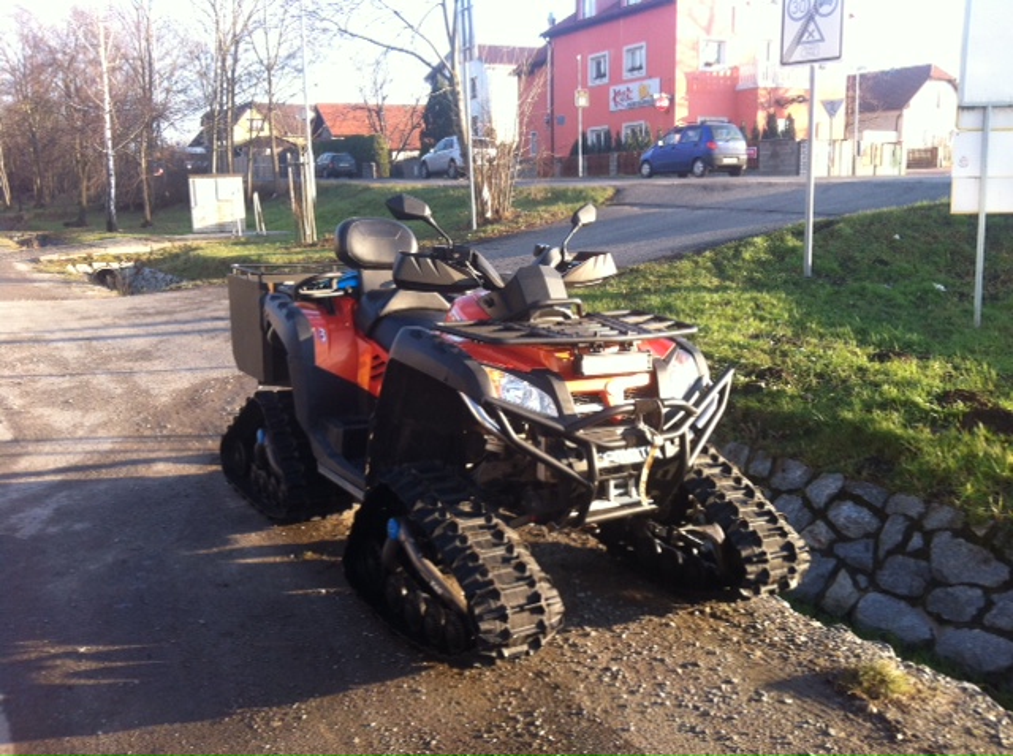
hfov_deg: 52.7
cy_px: 378
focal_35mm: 35
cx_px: 506
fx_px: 1023
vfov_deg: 40.6
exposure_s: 1/144
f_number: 2.8
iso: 80
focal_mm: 3.85
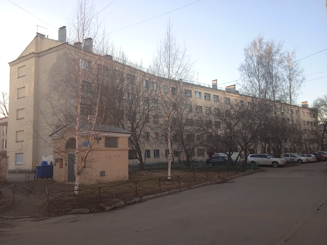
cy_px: 122
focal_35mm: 28
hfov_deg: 63.4
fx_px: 265
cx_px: 164
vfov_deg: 49.7
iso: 100
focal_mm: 3.43
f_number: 2.2
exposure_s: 1/112
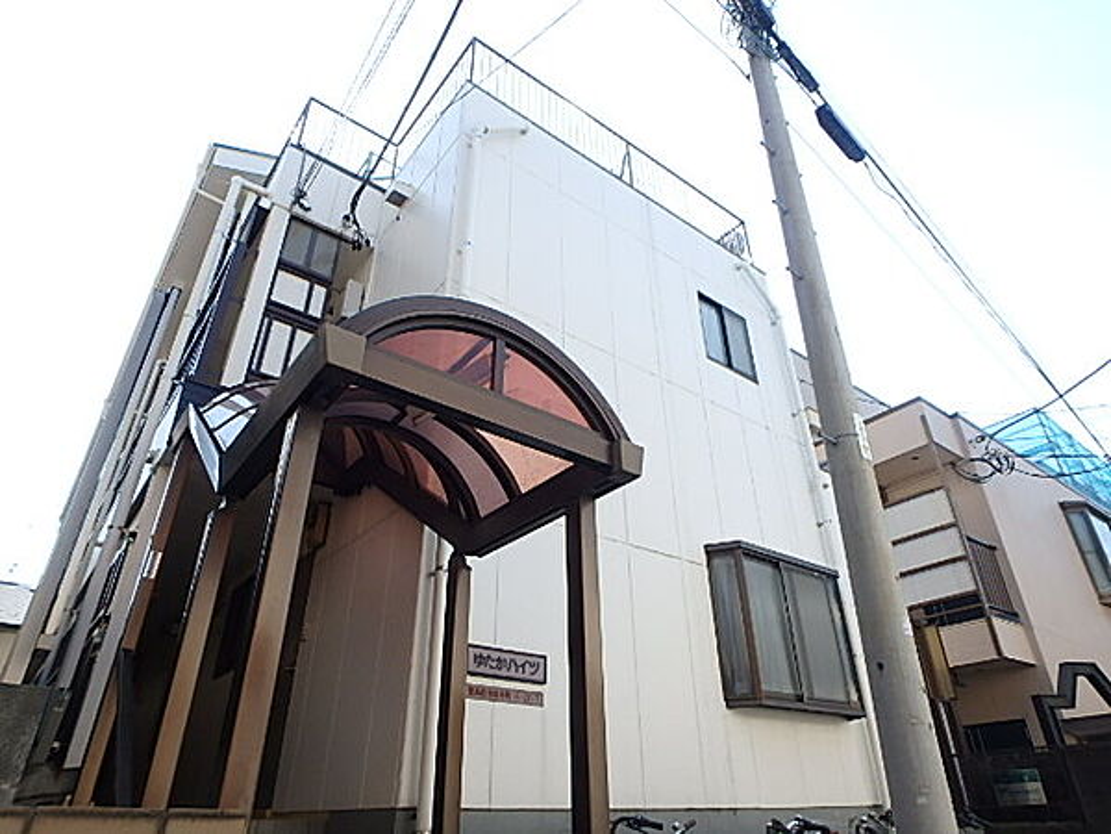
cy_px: 417
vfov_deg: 63.4
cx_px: 556
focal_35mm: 21
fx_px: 674
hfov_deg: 79.0
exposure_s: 1/400
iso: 125
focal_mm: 3.7
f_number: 3.5
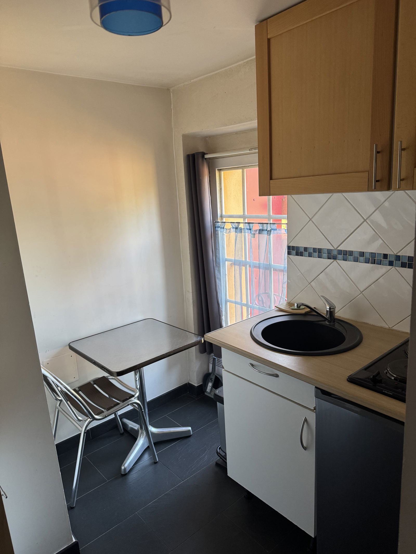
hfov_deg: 56.8
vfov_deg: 71.6
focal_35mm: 24
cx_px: 208
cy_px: 277
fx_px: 385
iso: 250
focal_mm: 6.76
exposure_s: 1/60
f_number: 1.78
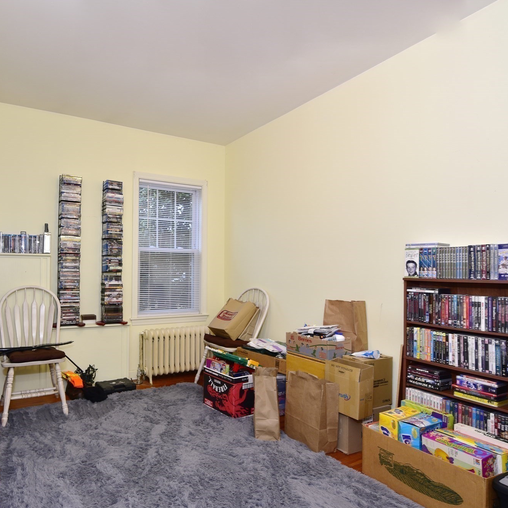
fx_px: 349
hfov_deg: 70.3
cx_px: 173
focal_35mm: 21
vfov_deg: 72.1
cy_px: 257
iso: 400
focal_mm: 16
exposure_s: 1/13
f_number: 8
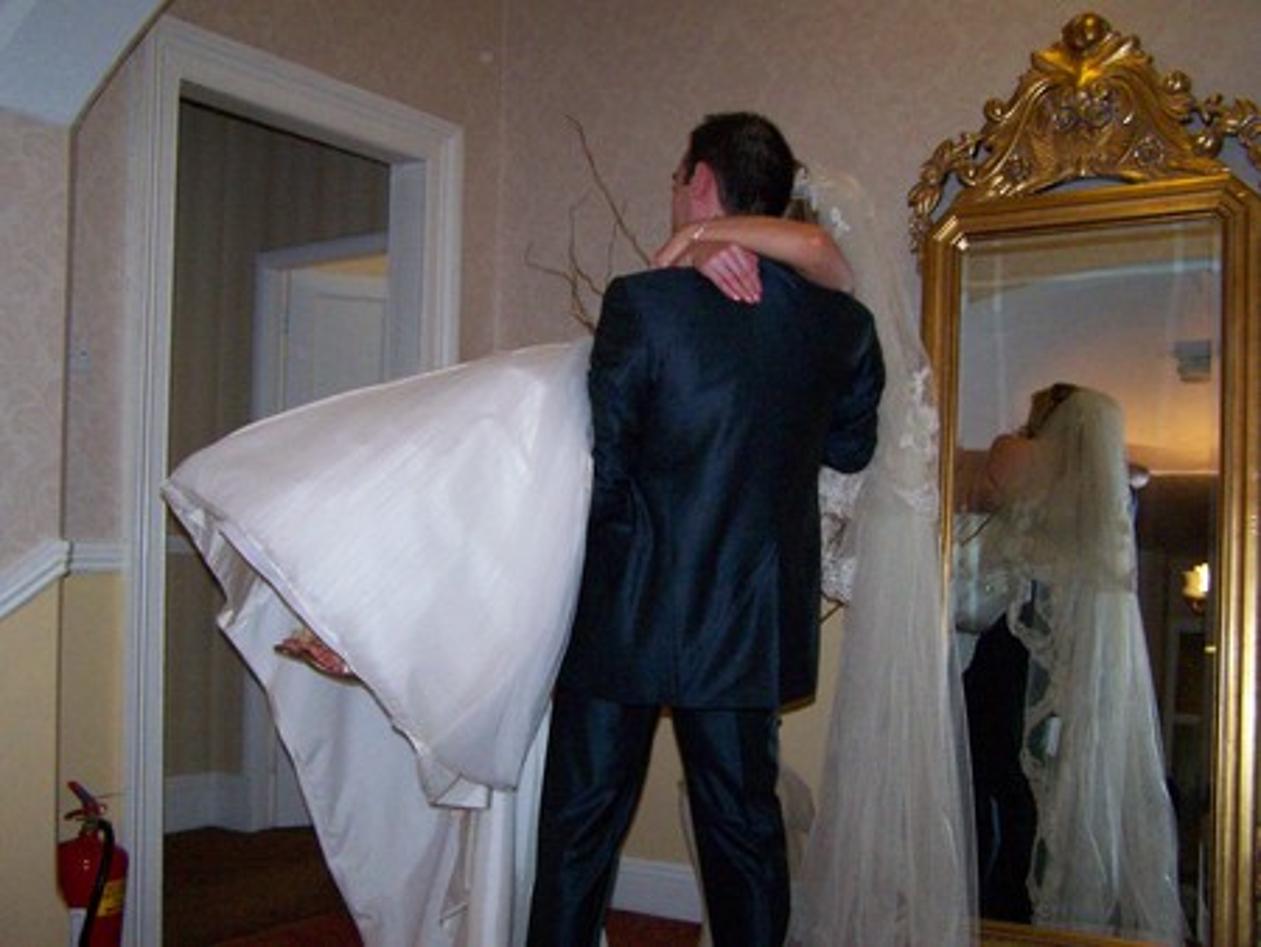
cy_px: 474
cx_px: 630
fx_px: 1385
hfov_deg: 49.0
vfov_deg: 37.8
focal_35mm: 38
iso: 400
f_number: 2.8
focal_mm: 6.3
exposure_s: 1/60
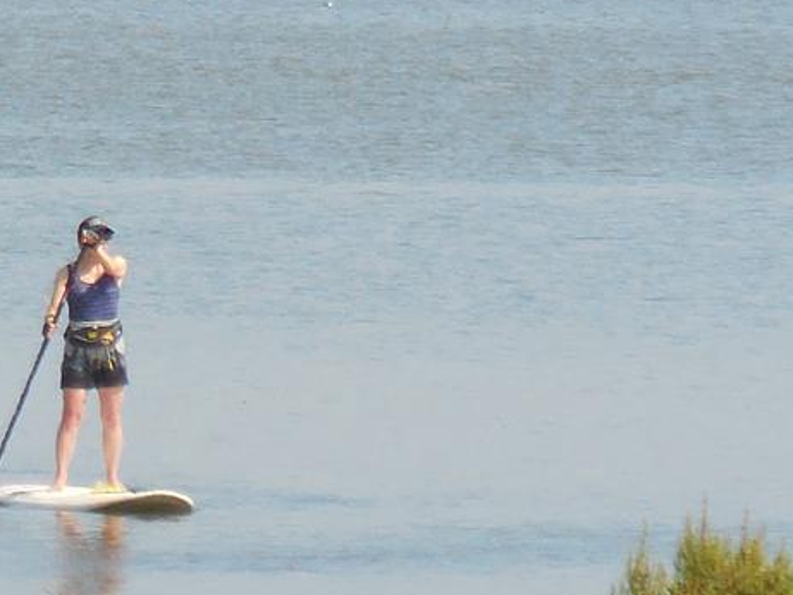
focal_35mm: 990
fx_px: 22685
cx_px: -552
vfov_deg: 1.5
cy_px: 112
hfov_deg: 2.0
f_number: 5.8
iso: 125
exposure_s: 1/500
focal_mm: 40.2
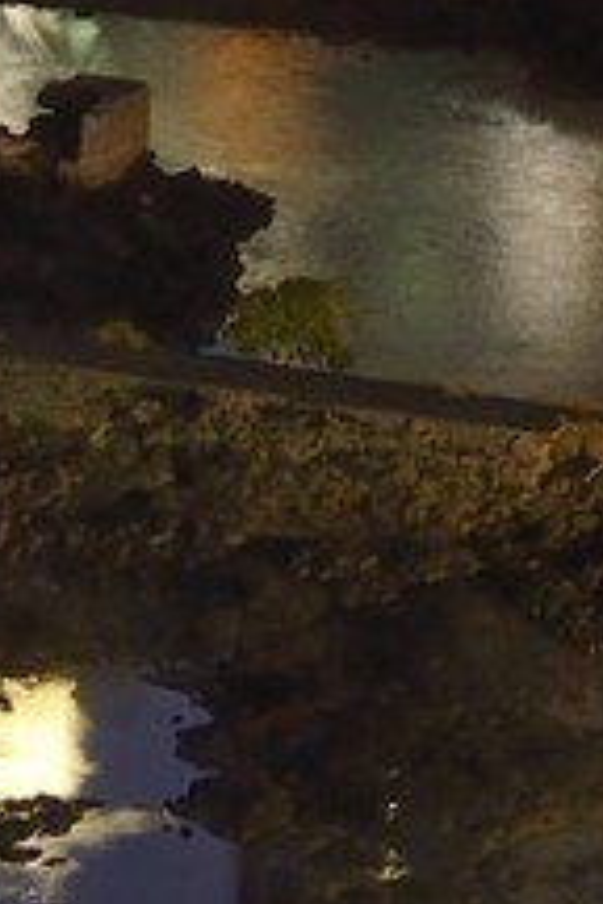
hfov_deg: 3.9
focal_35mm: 355
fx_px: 8919
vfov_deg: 5.4
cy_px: -1959
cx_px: 234
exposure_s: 2
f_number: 6.3
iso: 400
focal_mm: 48
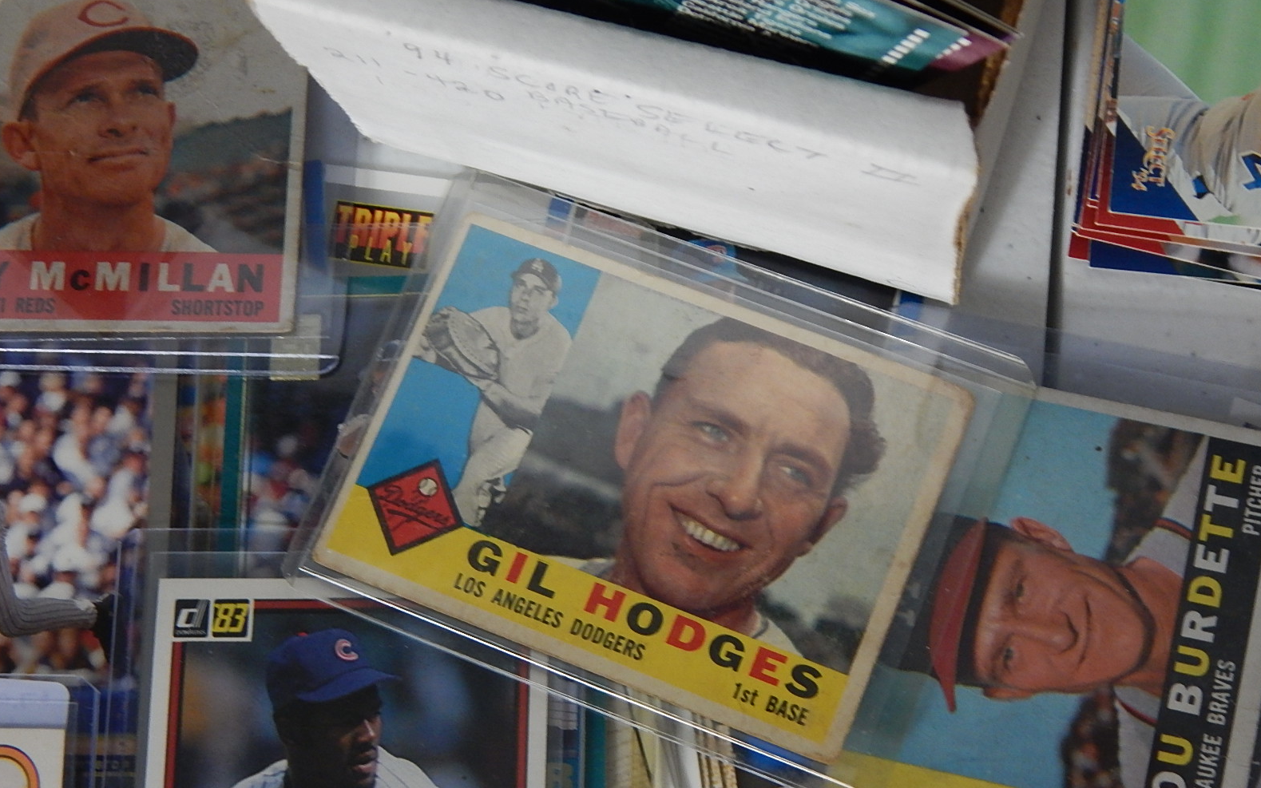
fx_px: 1993
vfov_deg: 22.3
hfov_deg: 35.1
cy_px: 475
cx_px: 628
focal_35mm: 58
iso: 320
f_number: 3.8
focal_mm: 9.7
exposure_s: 1/30
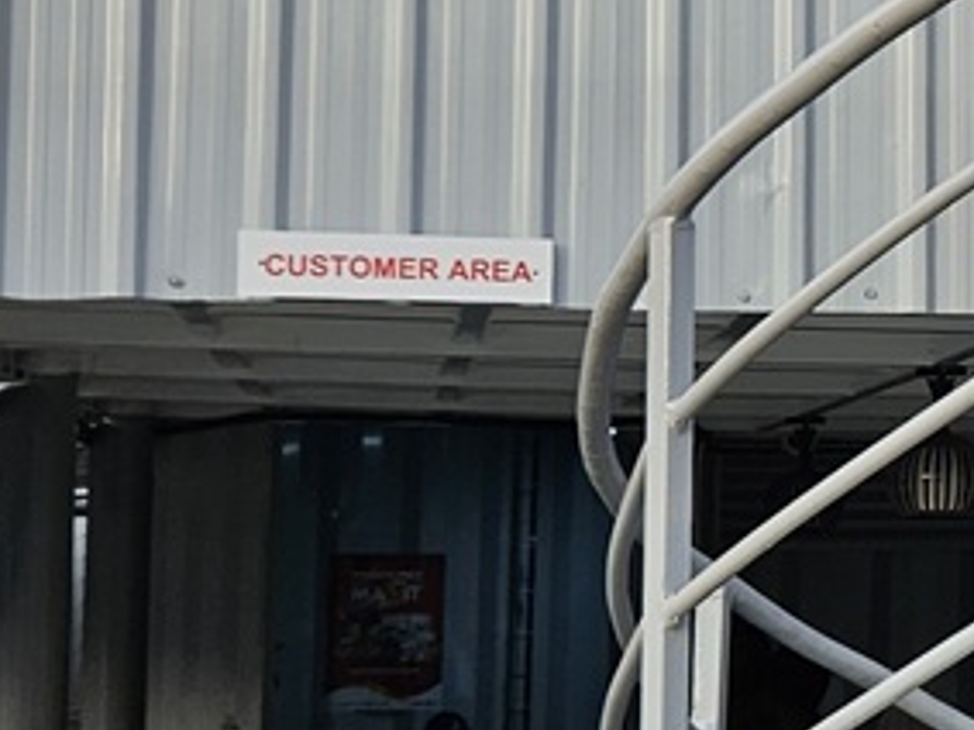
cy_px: 329
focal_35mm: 122
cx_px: 1573
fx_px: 3431
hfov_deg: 14.7
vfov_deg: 12.1
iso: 25
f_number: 1.8
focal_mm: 5.4
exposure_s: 1/447
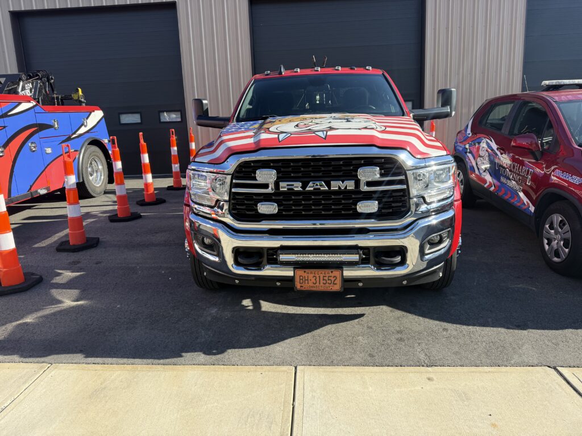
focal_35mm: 24
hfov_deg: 71.6
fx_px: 404
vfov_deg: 56.8
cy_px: 218
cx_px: 291
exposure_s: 1/2000
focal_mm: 6.76
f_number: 1.78
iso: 100
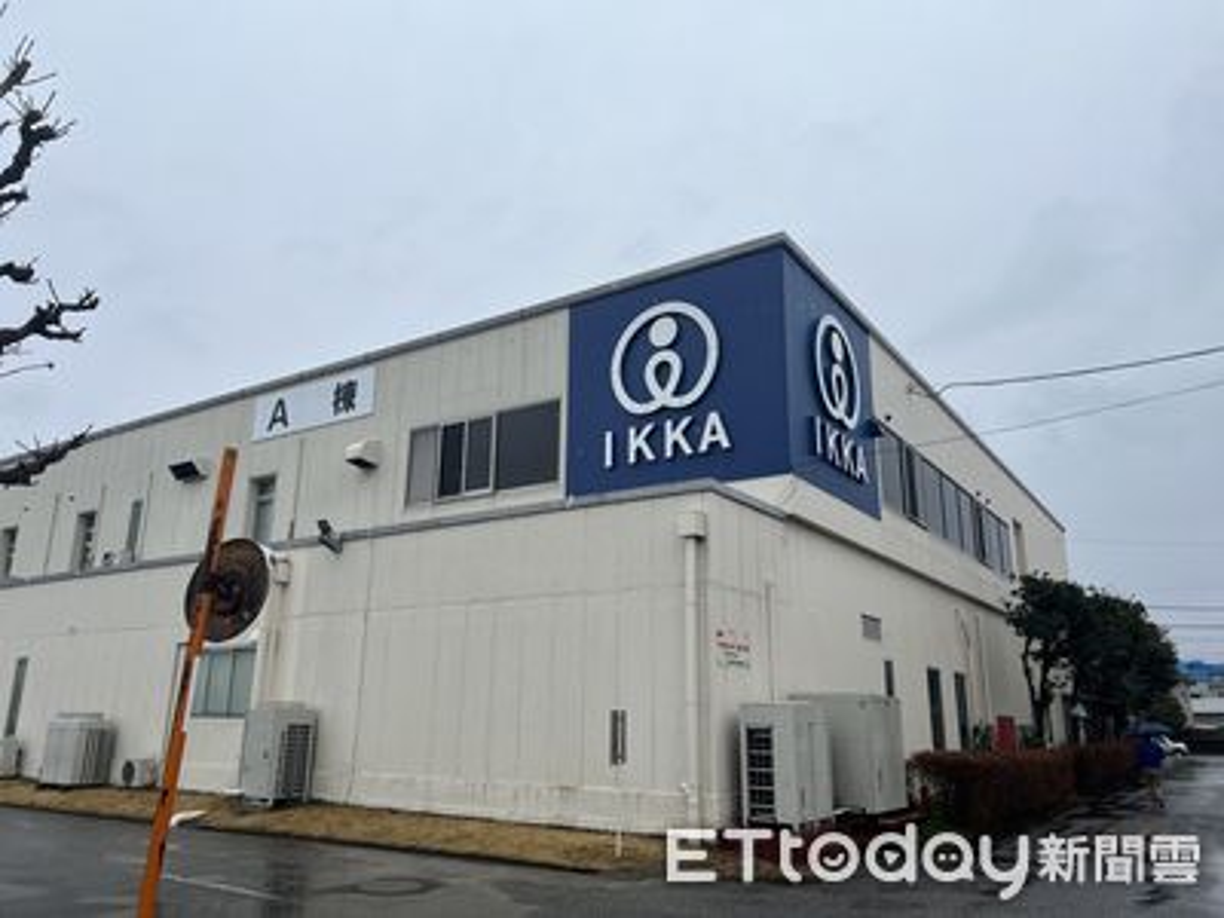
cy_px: 459
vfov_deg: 53.1
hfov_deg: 67.3
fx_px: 919
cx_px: 612
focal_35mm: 26
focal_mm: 5.7
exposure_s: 1/3257
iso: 50
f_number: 1.5
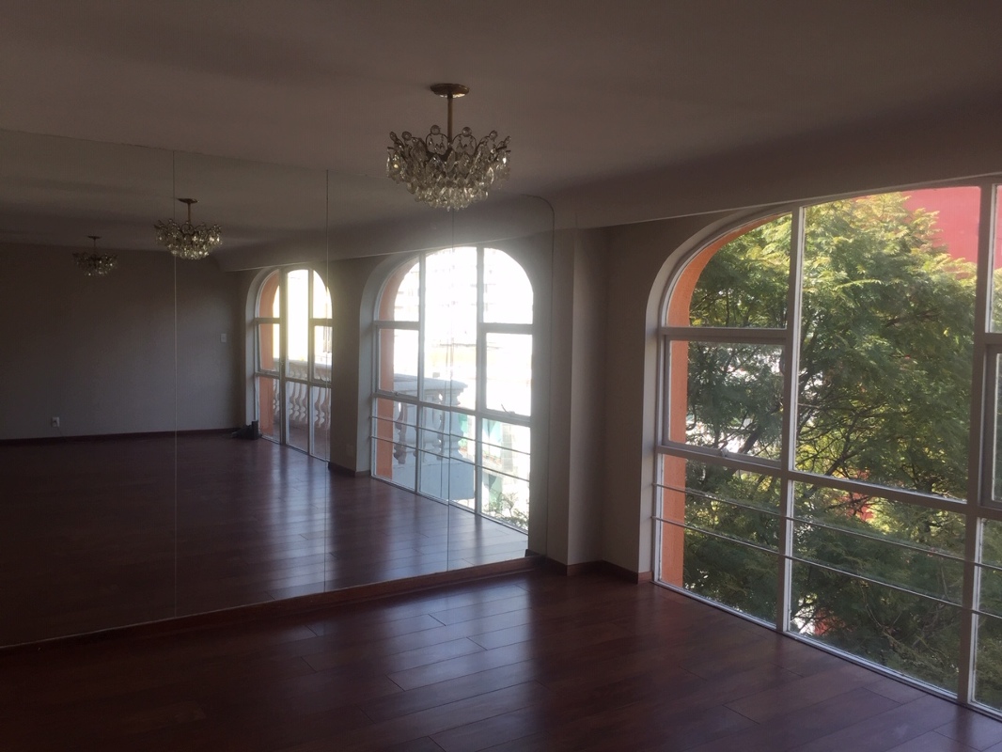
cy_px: 376
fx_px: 840
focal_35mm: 29
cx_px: 501
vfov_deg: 48.2
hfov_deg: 61.6
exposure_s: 1/264
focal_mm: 4.15
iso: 32
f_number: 2.2
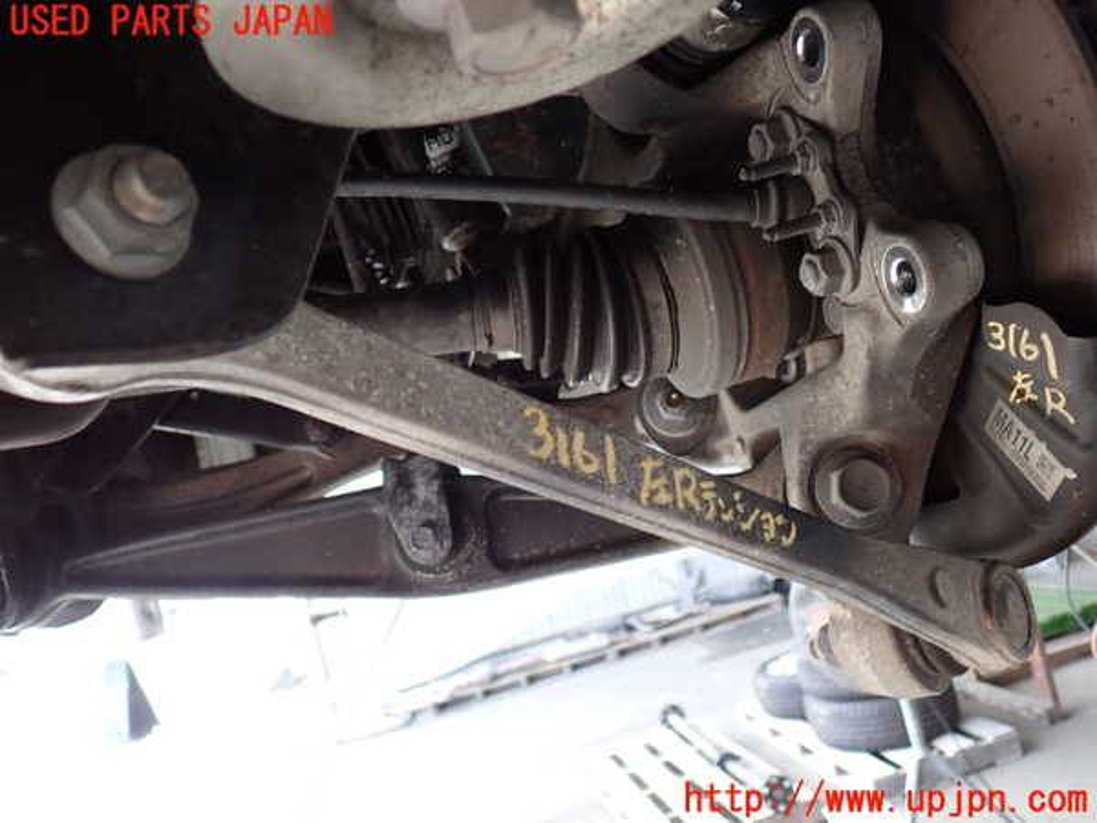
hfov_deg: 60.0
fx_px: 951
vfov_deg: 46.8
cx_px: 548
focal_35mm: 30
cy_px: 412
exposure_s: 1/60
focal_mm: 5.4
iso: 160
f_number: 2.3
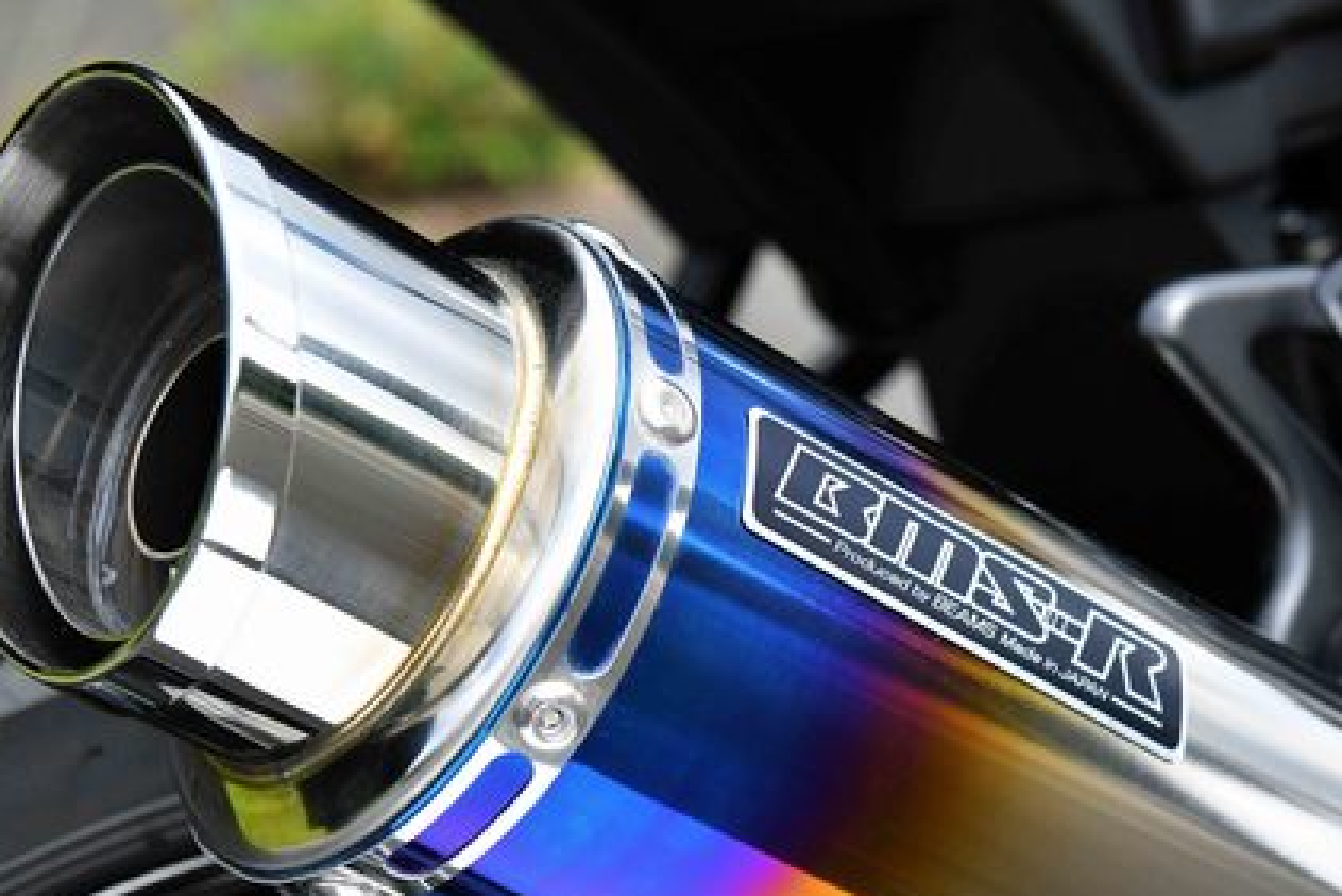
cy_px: 799
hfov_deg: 17.8
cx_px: 1097
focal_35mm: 114
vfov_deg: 11.9
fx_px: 4251
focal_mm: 60
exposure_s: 1/1000
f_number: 8
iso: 800
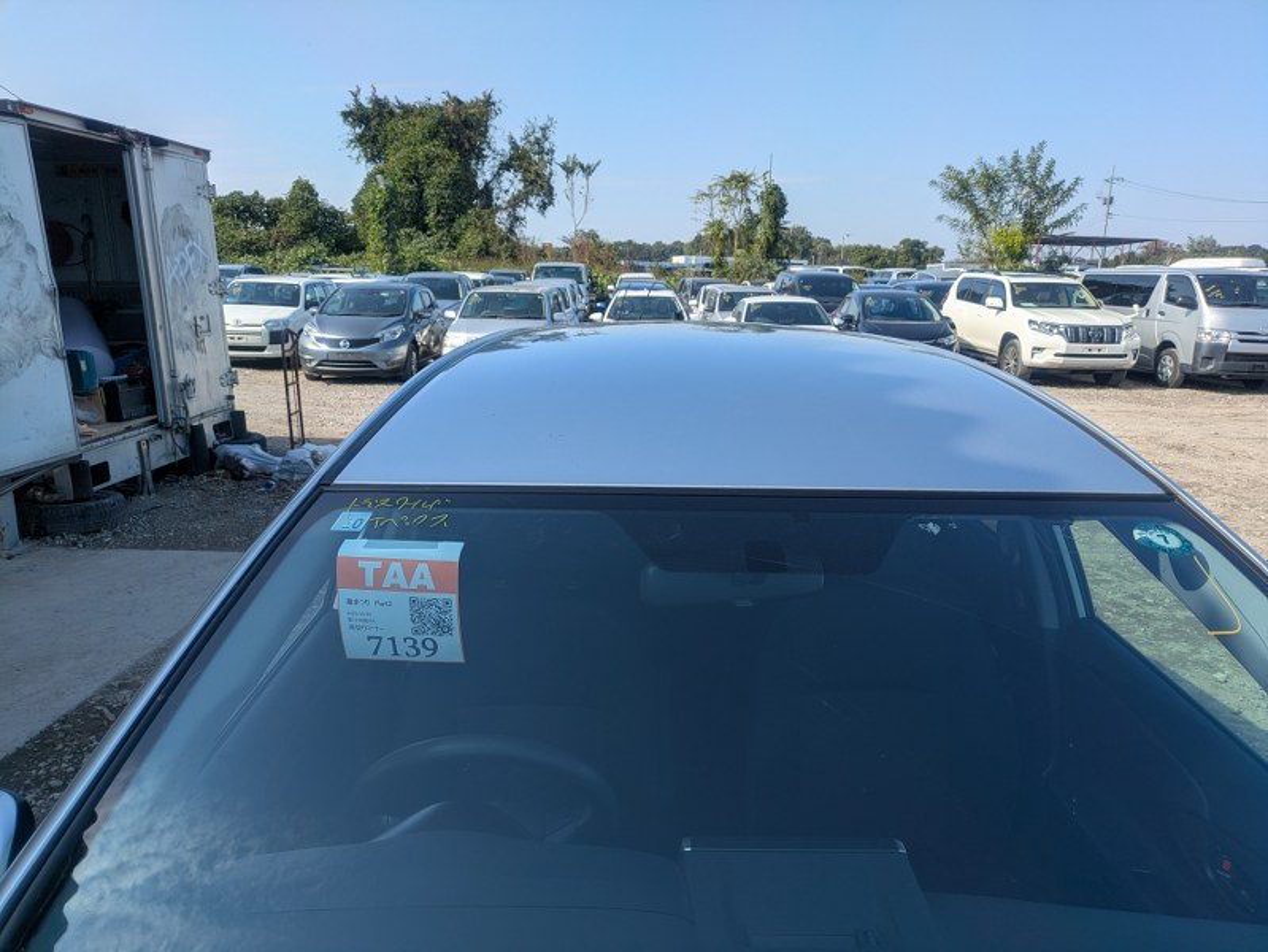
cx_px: 634
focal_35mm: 25
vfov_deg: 54.9
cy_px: 476
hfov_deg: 69.4
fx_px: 916
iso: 45
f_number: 1.89
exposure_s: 1/1420
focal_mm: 5.43
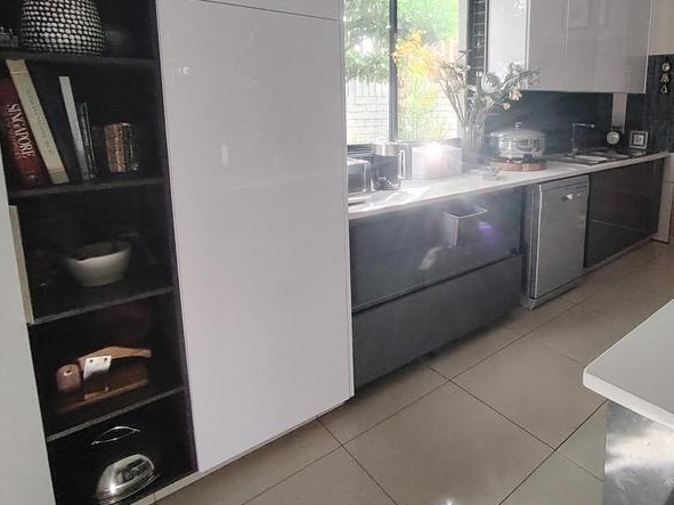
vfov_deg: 57.9
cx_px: 440
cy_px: 180
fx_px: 448
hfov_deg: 72.1
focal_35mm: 23
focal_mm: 1.42
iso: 300
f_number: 2.2
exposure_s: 1/50
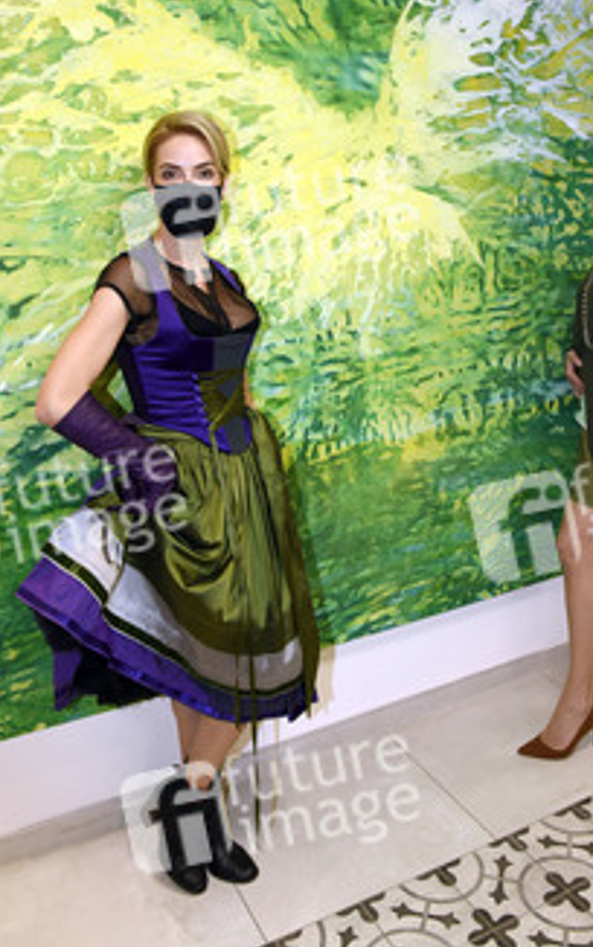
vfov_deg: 62.2
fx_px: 775
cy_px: 369
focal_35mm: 30
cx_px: 355
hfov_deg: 41.7
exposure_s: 1/125
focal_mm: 24
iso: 1600
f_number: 6.3
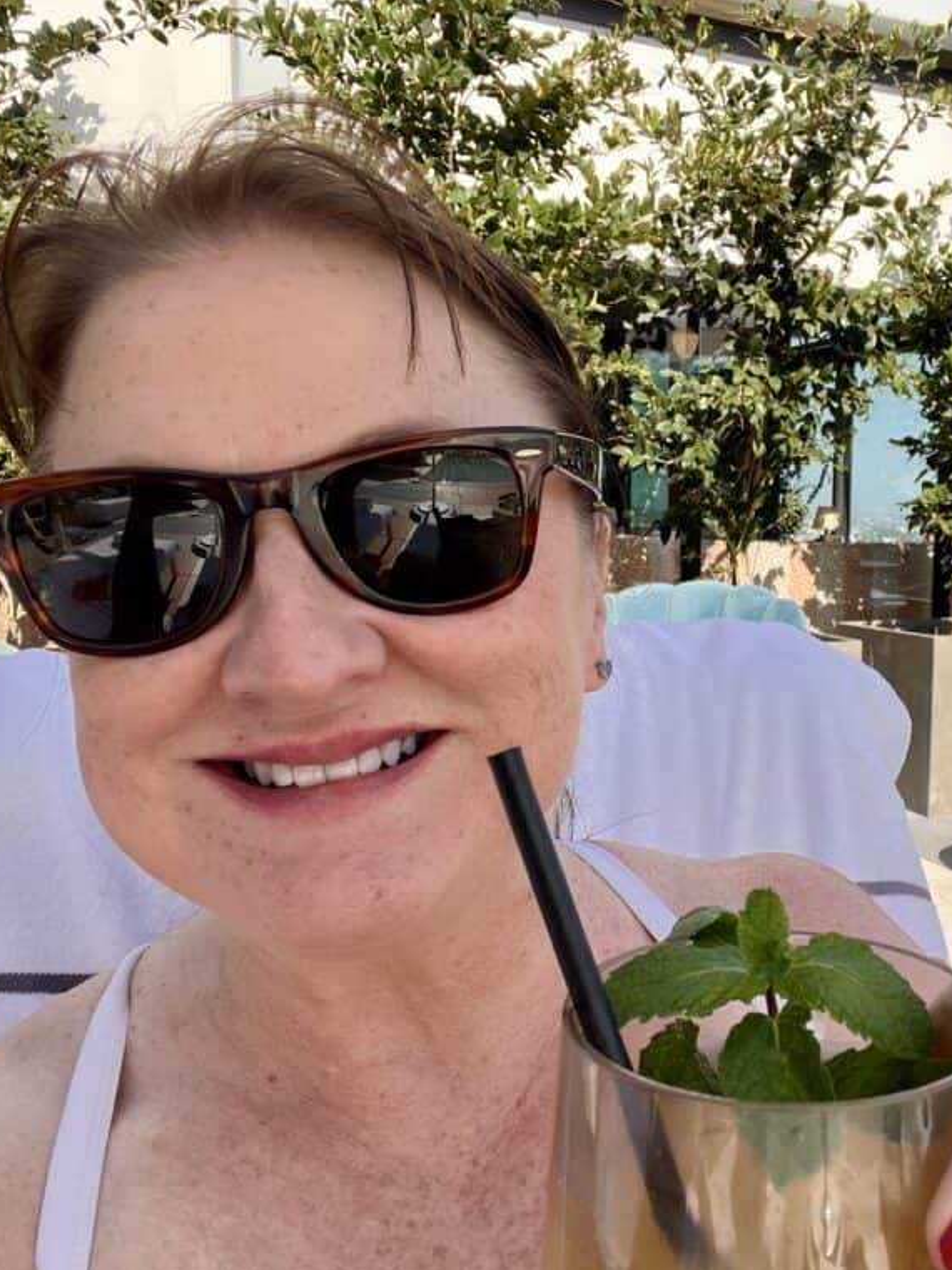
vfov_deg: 58.4
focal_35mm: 31
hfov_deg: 43.4
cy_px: 638
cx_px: 753
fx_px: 1137
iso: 32
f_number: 2.2
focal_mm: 2.71
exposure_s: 1/349
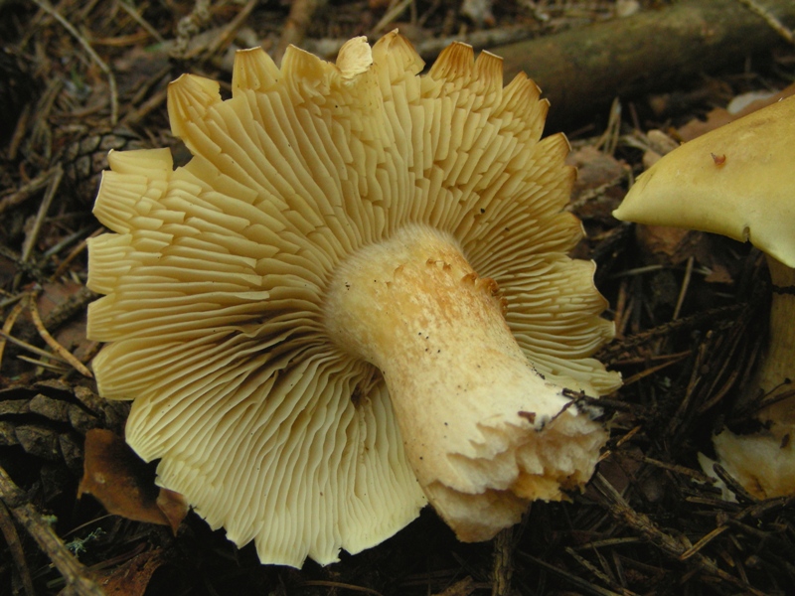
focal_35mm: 38
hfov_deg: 49.0
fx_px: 873
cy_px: 298
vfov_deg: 37.7
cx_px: 398
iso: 200
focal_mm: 6.3
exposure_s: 1/21.7
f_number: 3.5
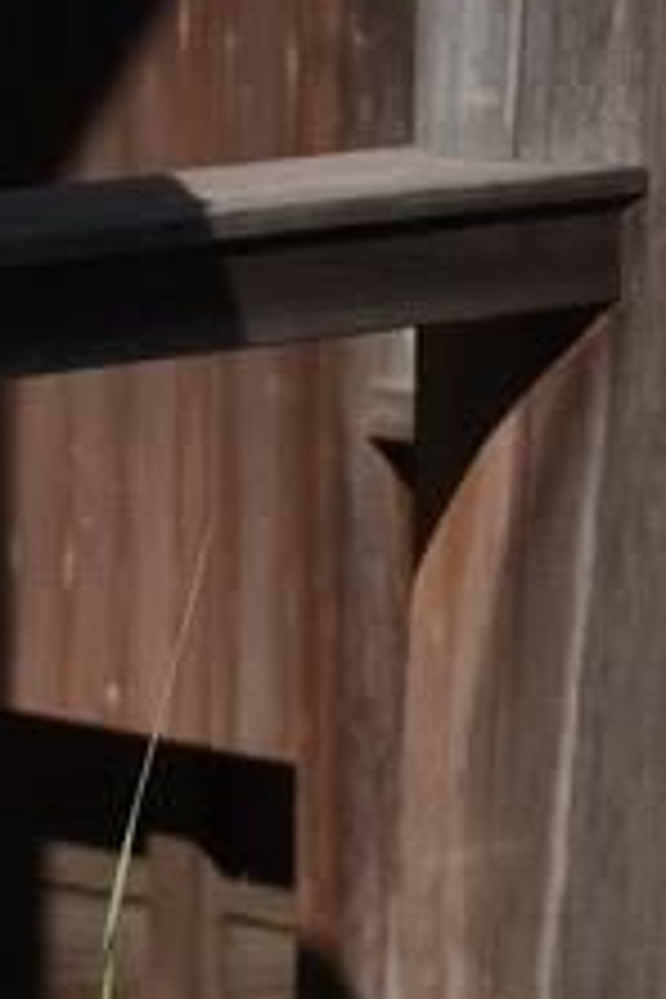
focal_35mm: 406
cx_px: -716
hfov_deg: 3.4
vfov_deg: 5.1
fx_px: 11266
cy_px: 585
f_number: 4
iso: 1000
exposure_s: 1/8000
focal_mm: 55
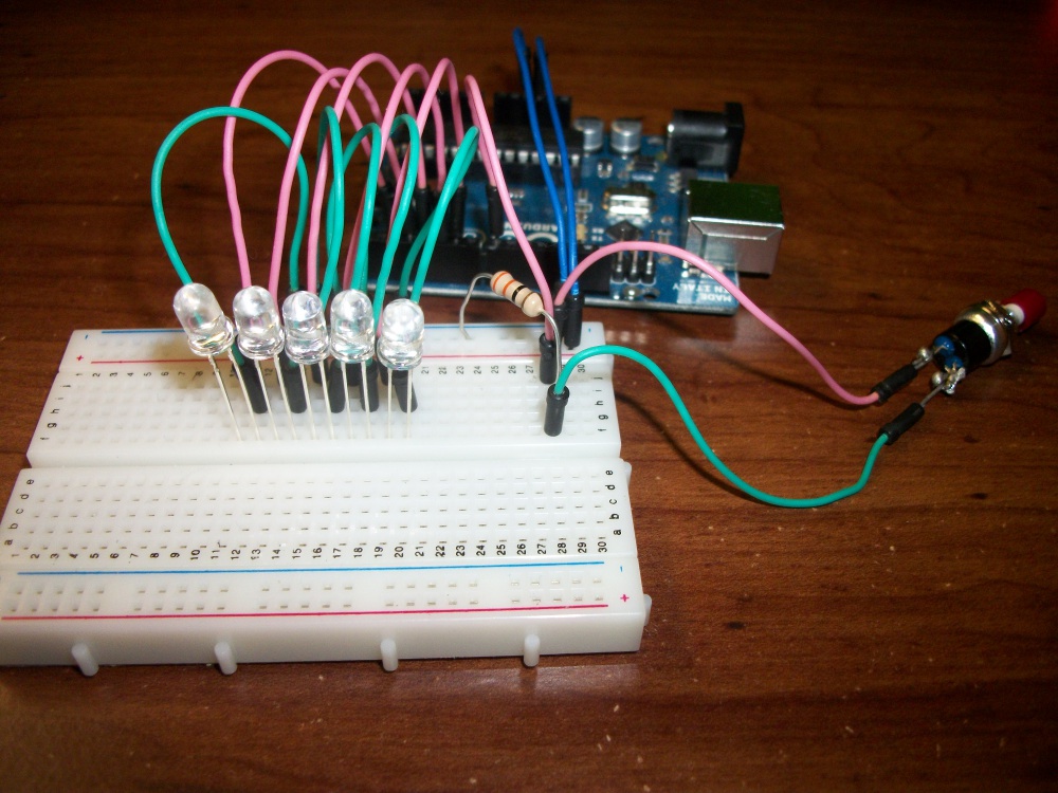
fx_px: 978
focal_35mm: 32
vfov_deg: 44.2
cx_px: 529
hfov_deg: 56.8
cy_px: 396
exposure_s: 1/60
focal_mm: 5.7
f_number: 2.9
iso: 160
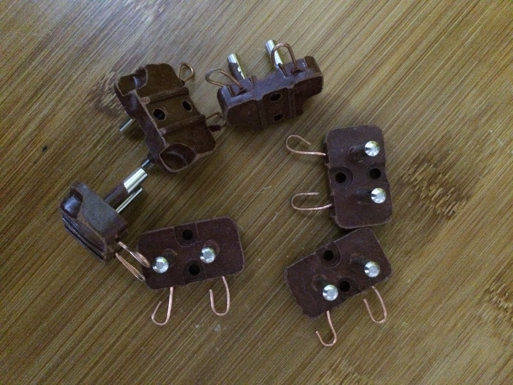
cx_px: 256
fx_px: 430
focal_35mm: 29
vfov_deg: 48.2
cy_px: 192
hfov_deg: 61.7
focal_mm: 4.15
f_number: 2.2
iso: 1250
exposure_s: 1/17
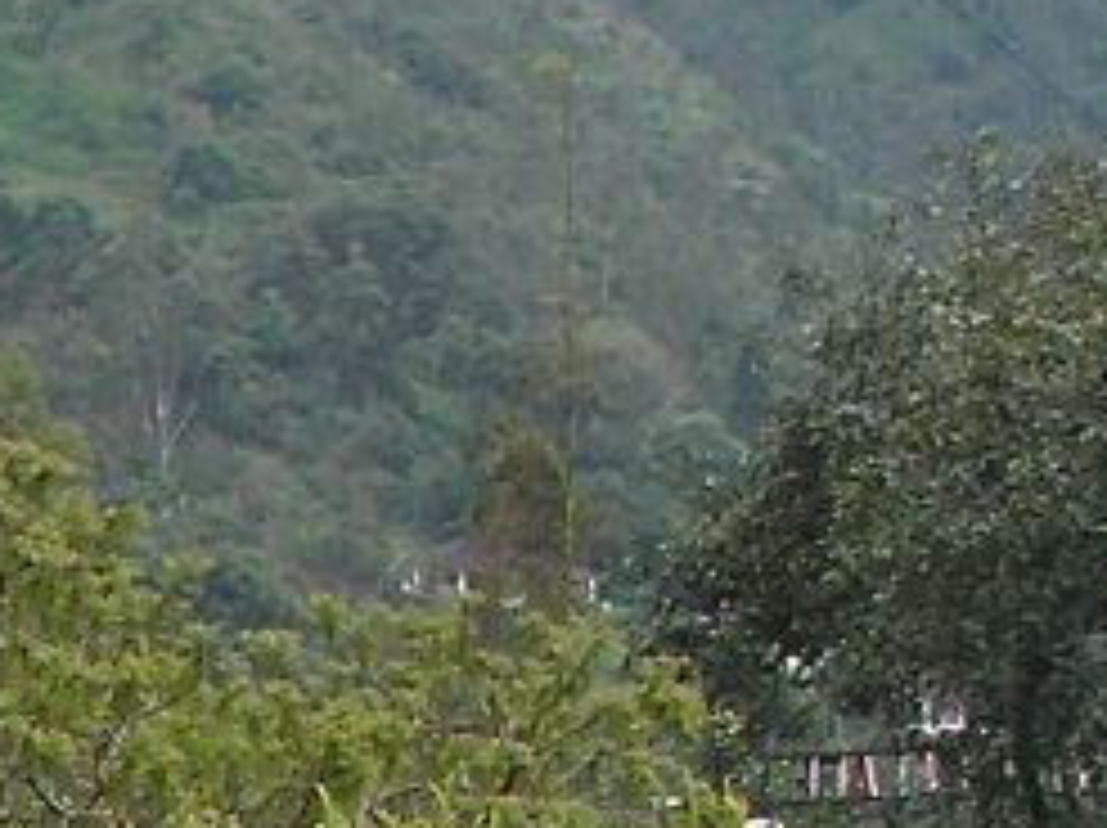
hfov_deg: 9.2
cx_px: -1350
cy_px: 1530
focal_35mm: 198
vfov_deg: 7.3
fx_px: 6326
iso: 50
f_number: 4.5
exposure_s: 1/137
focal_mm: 6.3
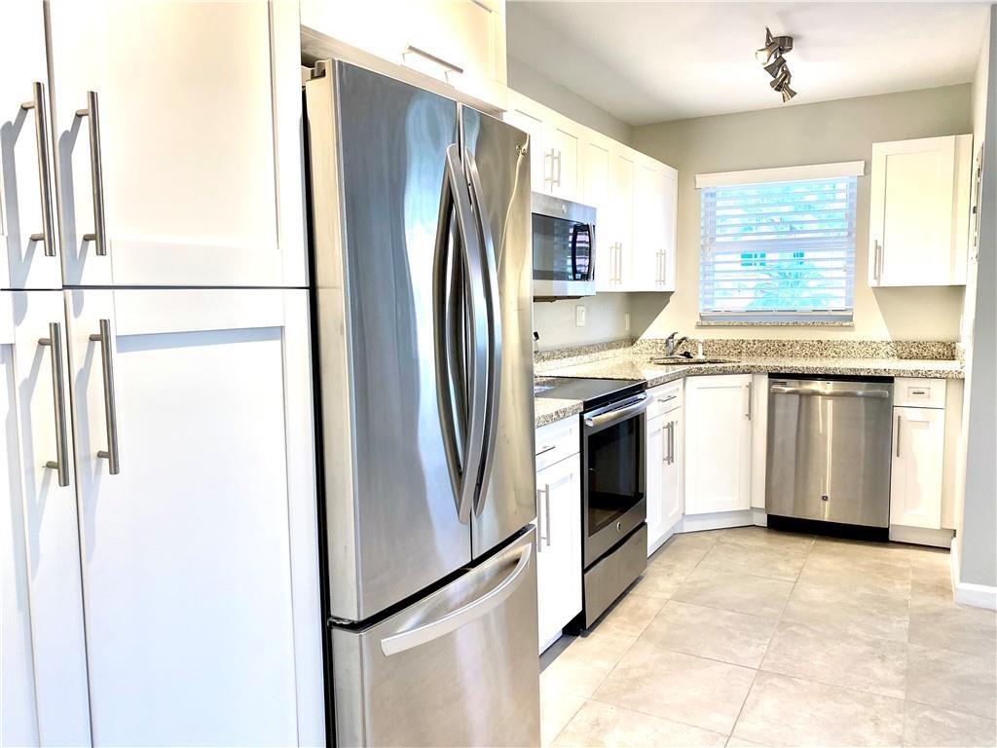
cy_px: 374
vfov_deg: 53.1
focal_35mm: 26
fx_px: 749
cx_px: 498
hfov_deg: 67.3
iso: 100
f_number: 1.8
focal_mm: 4.25
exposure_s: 1/120
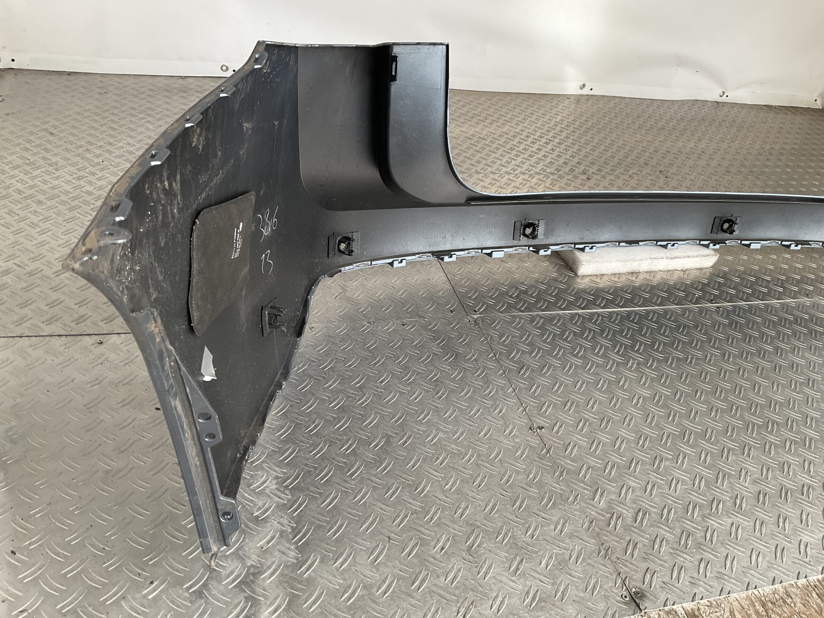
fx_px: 690
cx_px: 412
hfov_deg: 61.7
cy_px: 309
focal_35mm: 29
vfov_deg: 48.2
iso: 40
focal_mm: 3
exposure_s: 1/60
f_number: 1.8
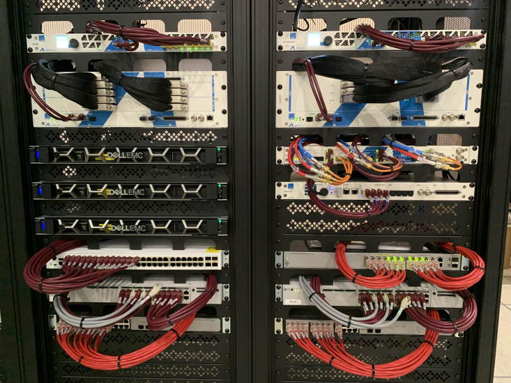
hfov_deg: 67.3
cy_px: 192
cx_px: 256
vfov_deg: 53.1
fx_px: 384
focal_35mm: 26
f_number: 1.8
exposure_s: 1/30
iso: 500
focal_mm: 4.25
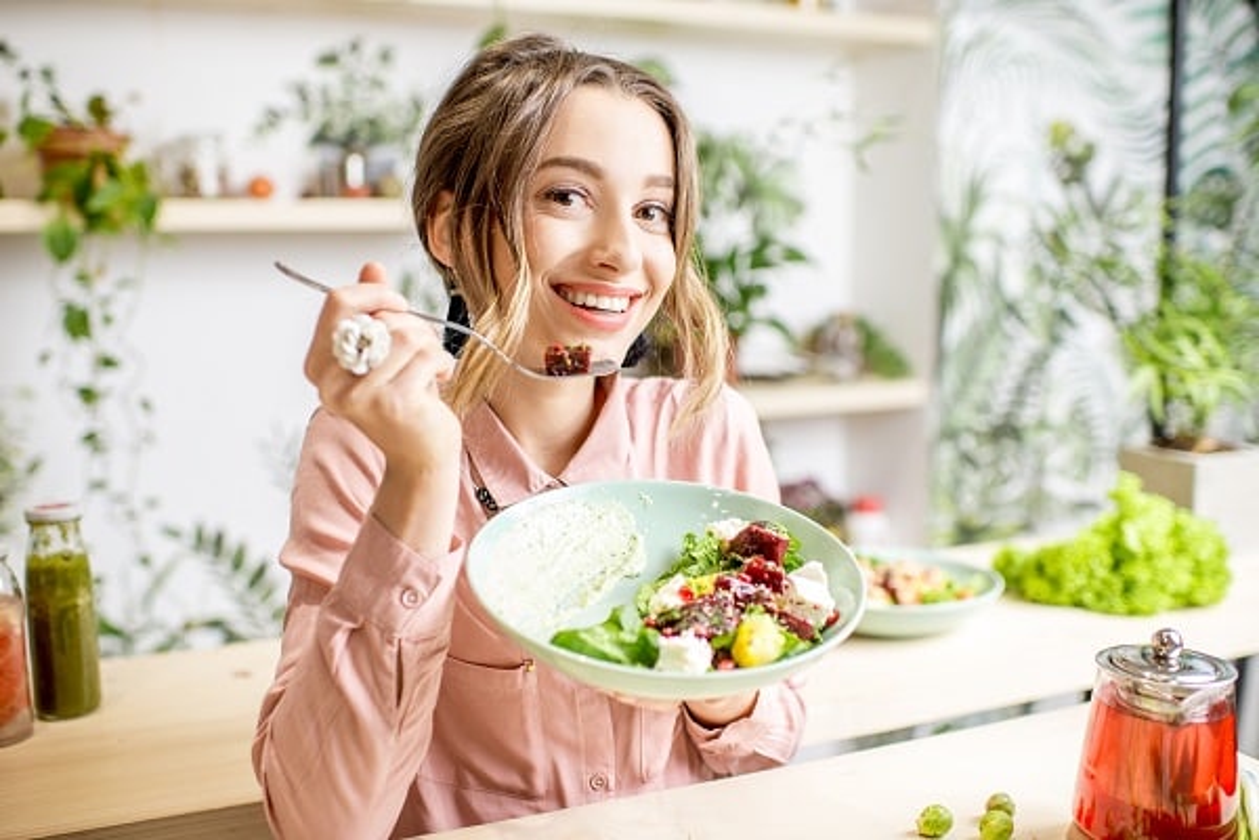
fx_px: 1224
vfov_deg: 37.9
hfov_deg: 54.4
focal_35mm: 35
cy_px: 420
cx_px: 630
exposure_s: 1/160
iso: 200
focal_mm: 35
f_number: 2.2
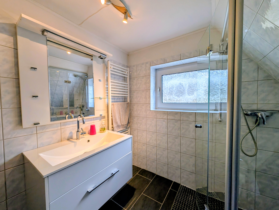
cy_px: 105
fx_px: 97
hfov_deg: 110.5
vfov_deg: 94.6
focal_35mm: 12
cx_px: 140
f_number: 1.95
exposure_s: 1/122
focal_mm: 2.23
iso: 40
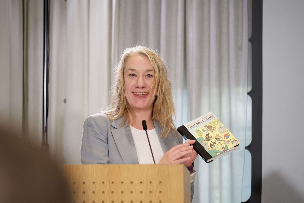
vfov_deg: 7.1
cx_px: 152
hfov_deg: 10.6
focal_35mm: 194
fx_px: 1638
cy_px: 102
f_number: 2.8
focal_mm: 129.2
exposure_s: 1/250
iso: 2500
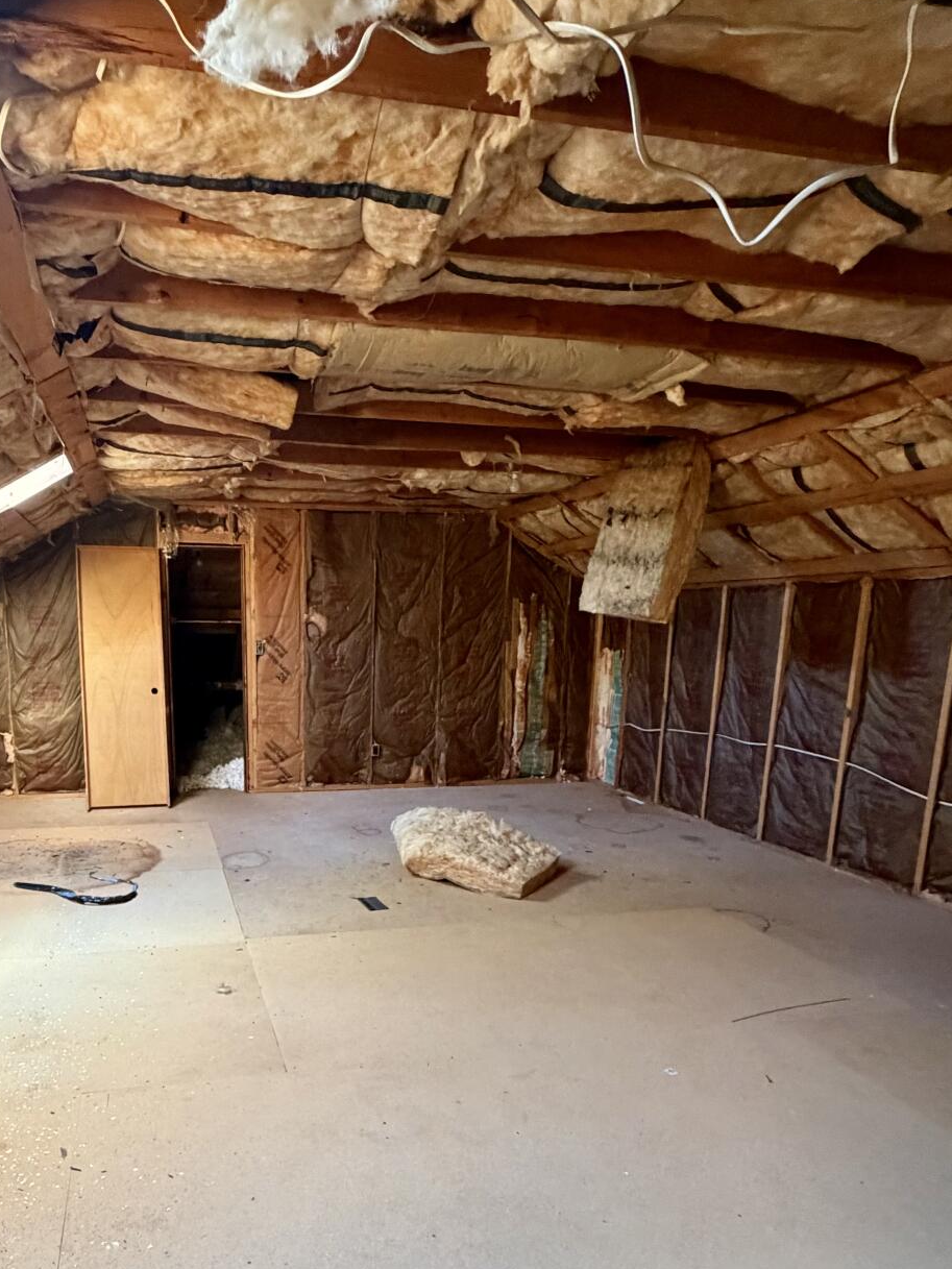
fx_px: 843
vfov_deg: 72.4
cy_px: 813
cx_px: 324
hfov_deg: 57.7
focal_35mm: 23
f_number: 2.2
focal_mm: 2.22
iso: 800
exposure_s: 1/60
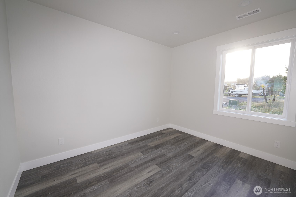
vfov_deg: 81.2
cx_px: 148
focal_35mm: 14
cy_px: 98
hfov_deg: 104.3
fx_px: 115
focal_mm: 14
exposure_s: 1/60
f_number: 4
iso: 125
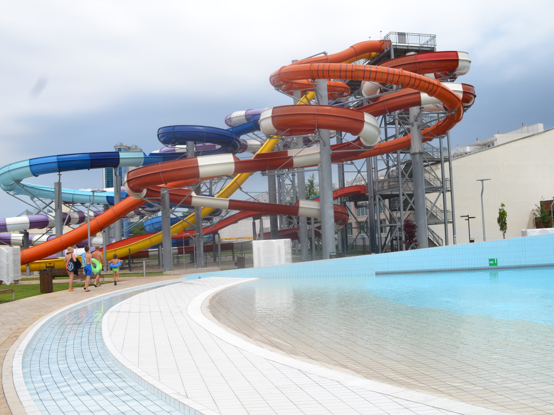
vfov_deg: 39.7
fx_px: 576
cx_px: 282
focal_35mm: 36
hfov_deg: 51.4
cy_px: 206
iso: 100
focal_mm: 22
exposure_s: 1/250
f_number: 8
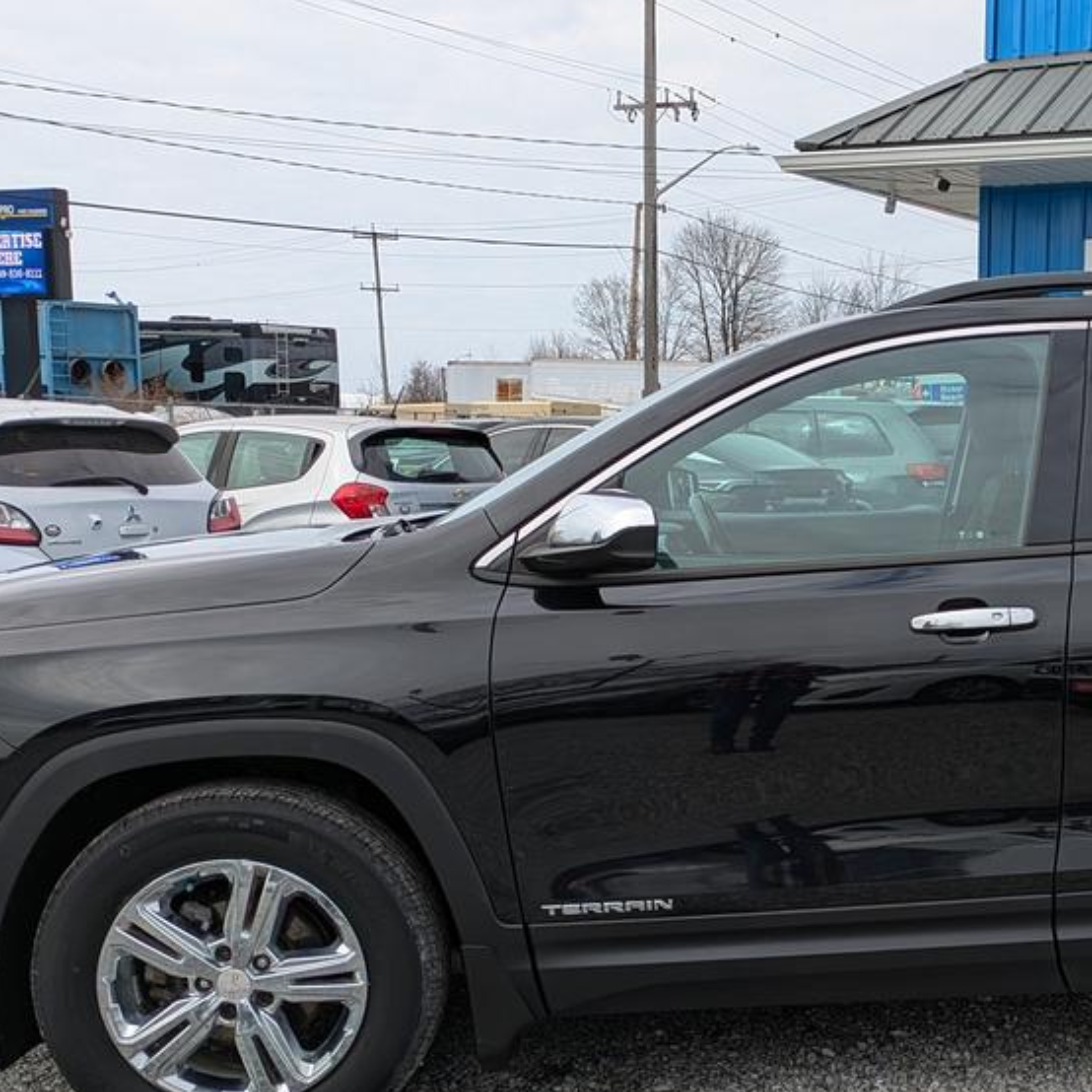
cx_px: 969
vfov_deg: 33.2
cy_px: 708
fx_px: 1820
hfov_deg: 31.9
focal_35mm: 51
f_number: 1.89
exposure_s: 1/1247
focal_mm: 5.43
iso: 44
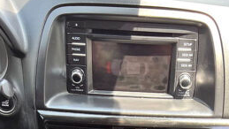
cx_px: 148
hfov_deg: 30.4
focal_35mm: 69
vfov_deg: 14.5
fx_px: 419
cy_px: 258
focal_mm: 5.7
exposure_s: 1/121
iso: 80
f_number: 1.5
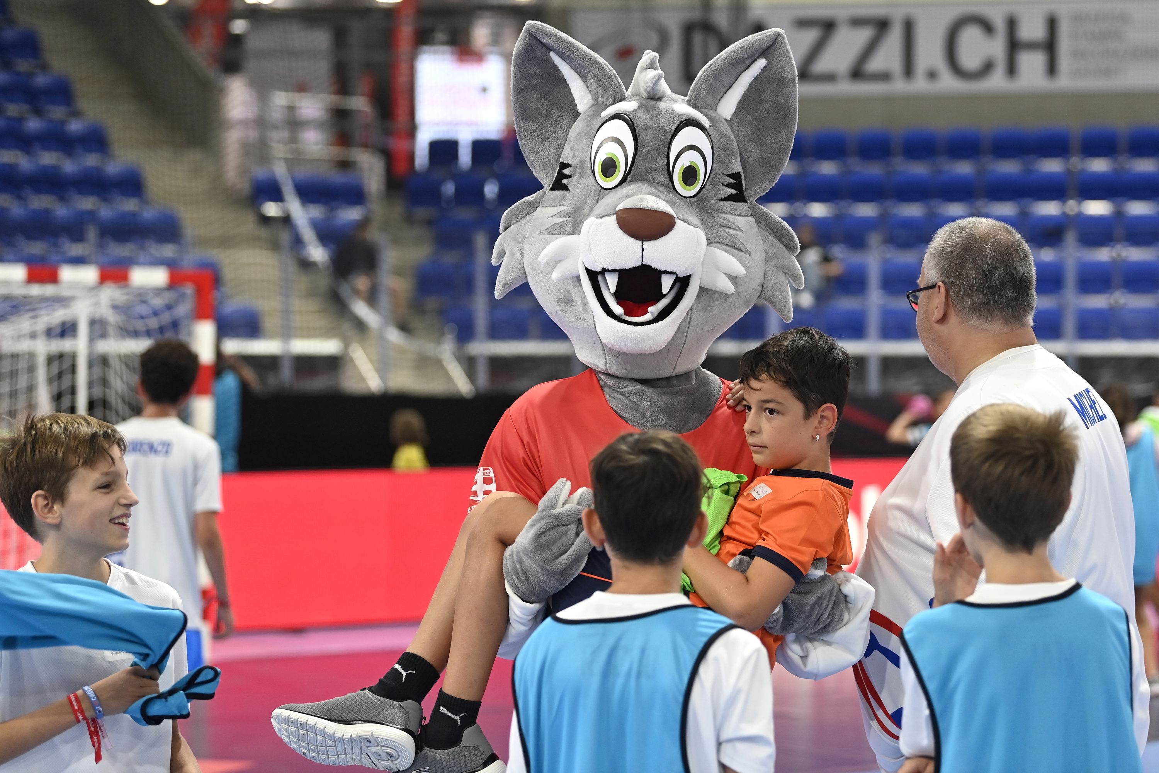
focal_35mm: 90
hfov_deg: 22.6
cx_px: 580
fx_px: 2897
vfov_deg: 15.2
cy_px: 386
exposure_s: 1/500
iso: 1600
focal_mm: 90
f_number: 2.8
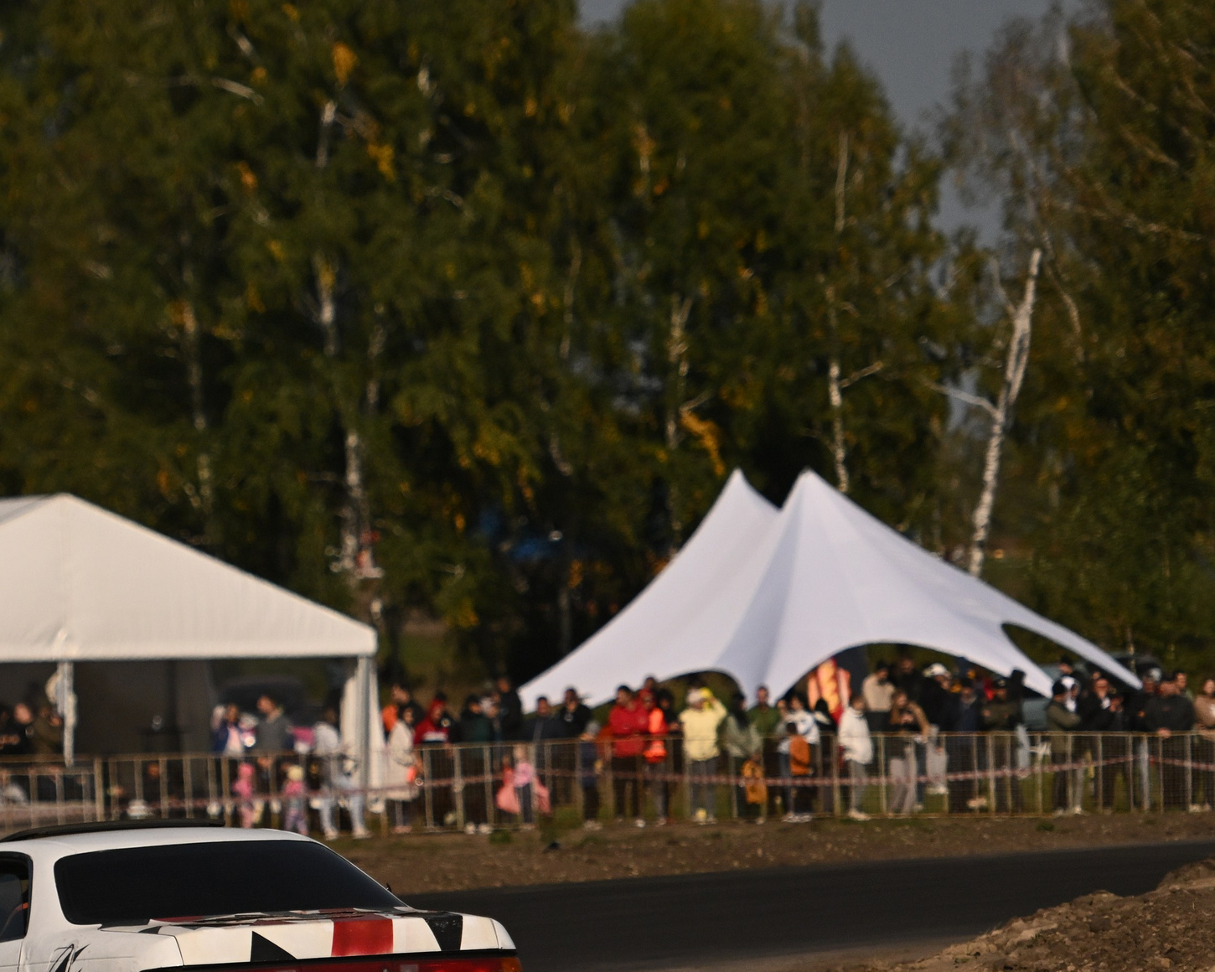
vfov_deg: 4.4
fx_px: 12514
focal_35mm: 348
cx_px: 202
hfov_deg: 5.6
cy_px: 706
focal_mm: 140
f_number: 2.8
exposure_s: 1/32000
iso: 500
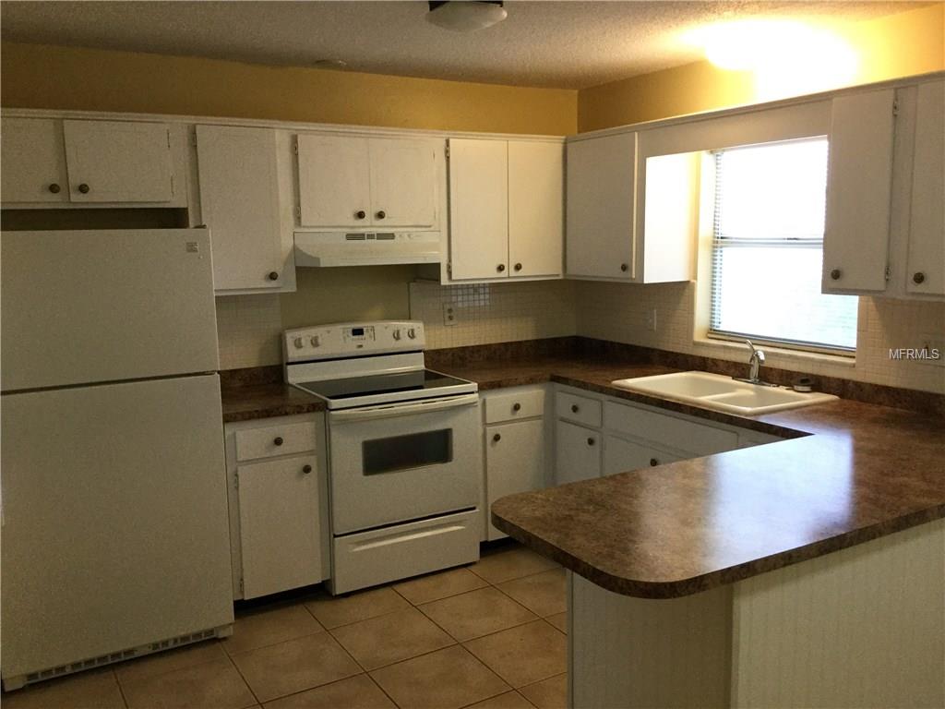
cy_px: 354
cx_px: 472
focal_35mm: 31
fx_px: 846
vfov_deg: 45.4
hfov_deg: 58.4
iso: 100
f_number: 2.4
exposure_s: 1/30
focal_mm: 3.3
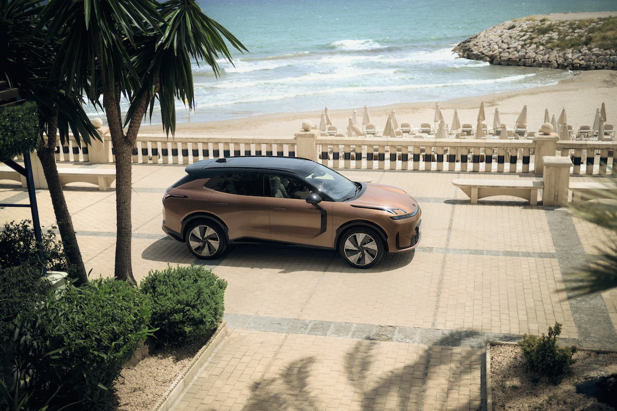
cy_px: 211
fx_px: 720
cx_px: 308
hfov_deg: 46.4
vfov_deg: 31.9
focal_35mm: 42
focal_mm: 40
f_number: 2
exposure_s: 1/4000
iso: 50
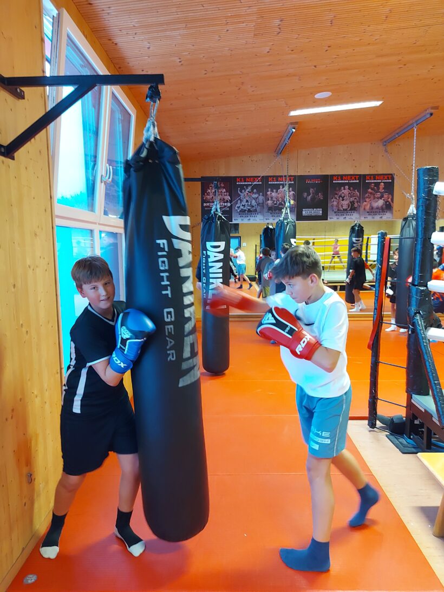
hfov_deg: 56.8
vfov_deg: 71.6
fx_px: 410
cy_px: 296
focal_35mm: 24
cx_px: 222
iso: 320
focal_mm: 5.23
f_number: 1.8
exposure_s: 1/25
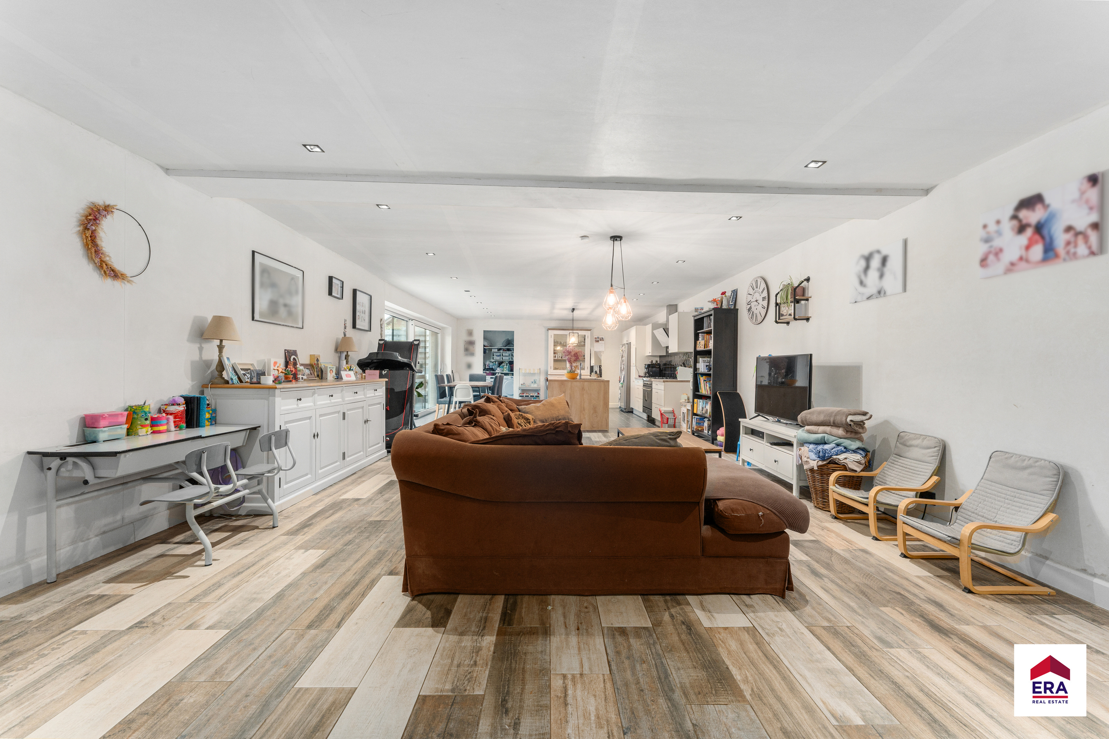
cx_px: 554
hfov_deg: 104.3
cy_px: 370
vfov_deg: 81.2
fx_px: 431
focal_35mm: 14
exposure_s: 1/2
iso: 250
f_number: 9
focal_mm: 14
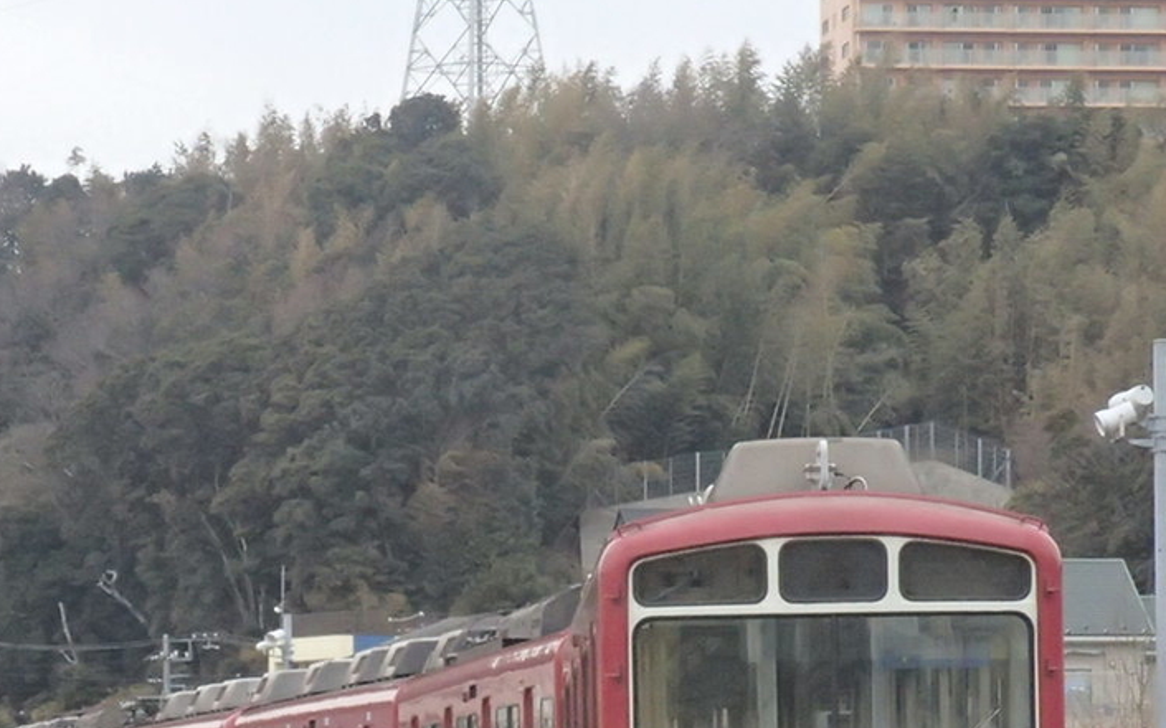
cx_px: 373
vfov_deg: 5.6
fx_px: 7498
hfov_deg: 8.9
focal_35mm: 236
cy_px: 685
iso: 800
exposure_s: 1/640
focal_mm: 23.2
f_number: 5.8
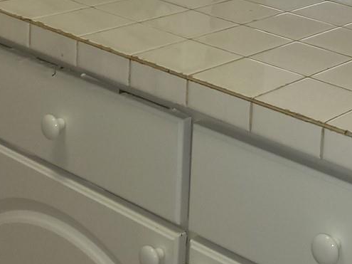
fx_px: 854
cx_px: 370
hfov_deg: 22.2
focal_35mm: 84
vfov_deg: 16.8
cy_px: -53
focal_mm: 5.4
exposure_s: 1/60
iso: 80
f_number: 1.8
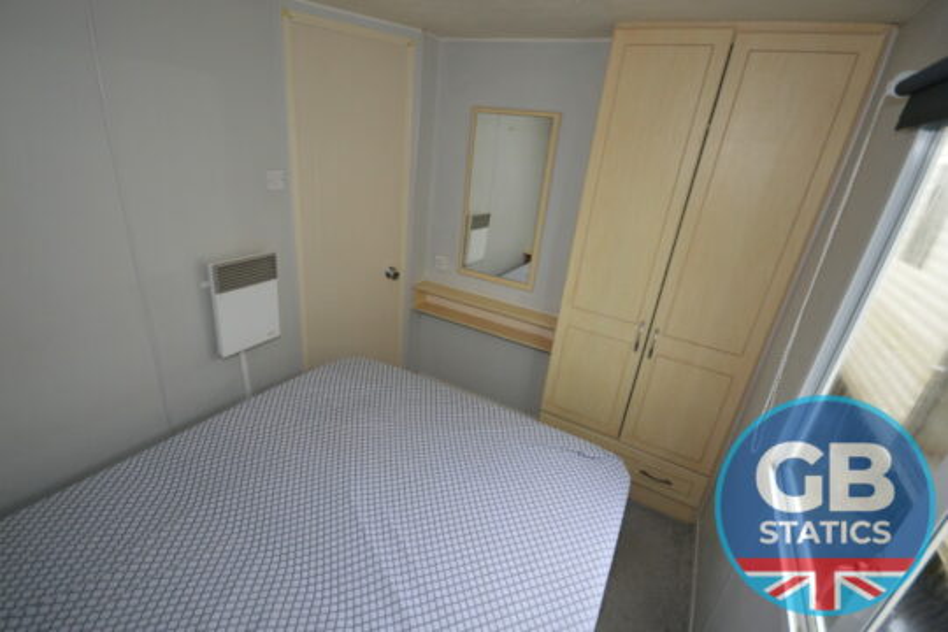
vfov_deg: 77.3
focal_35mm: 15
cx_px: 474
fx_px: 395
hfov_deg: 100.4
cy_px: 316
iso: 720
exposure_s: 1/60
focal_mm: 10
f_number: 4
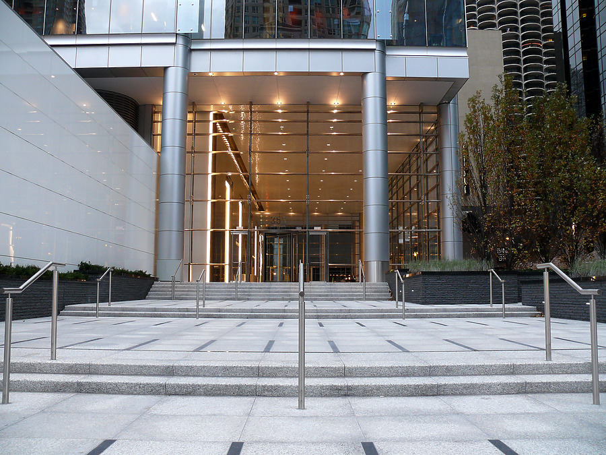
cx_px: 303
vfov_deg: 40.7
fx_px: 613
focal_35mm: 35
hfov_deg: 52.6
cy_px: 228
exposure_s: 1/30
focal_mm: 7.4
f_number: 2.8
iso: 160
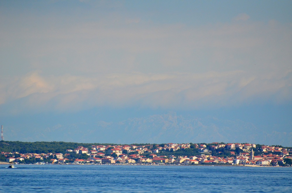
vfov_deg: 3.5
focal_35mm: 390
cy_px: 96
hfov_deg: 5.3
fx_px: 3156
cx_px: 146
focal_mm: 260
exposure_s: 1/8000
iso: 1400
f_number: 5.6
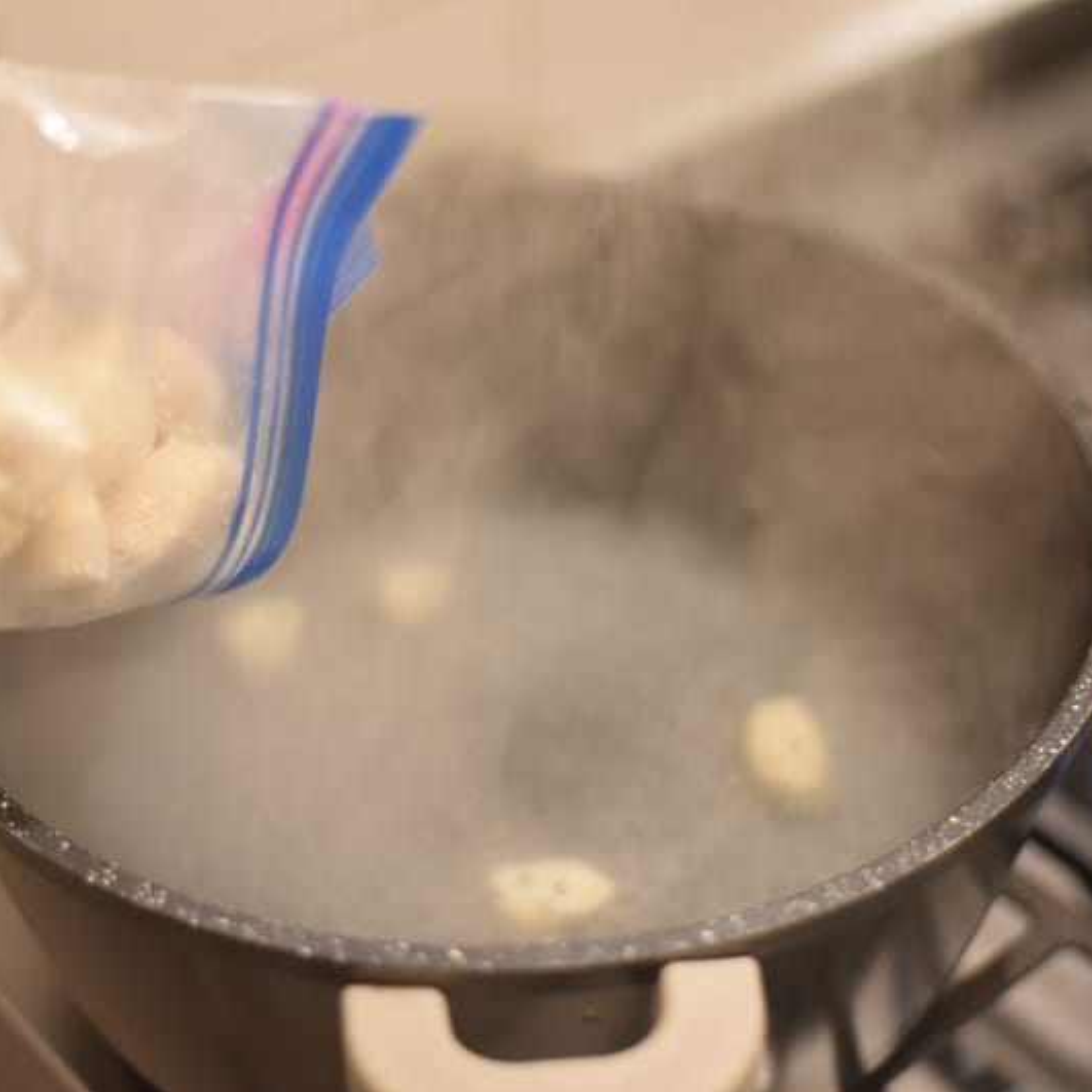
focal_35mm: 64
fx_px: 2284
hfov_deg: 26.9
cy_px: 547
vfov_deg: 26.9
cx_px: 516
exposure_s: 1/60
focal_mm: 50
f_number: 1.8
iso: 1800
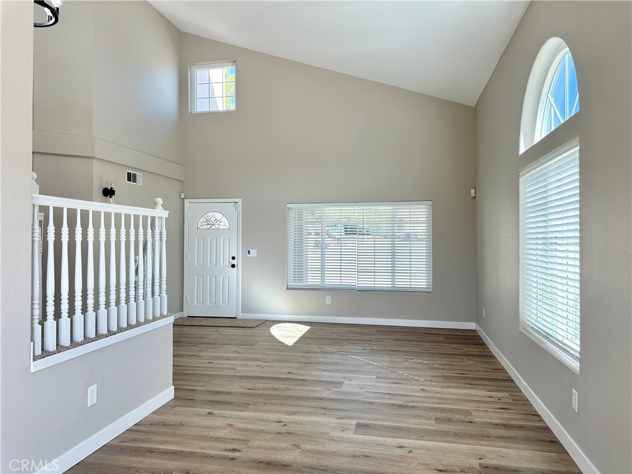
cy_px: 237
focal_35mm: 24
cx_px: 316
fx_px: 438
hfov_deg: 71.6
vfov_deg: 56.8
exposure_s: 1/396
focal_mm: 6.86
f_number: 1.78
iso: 80
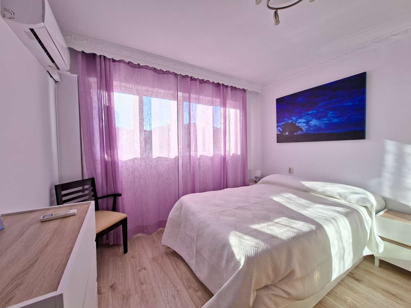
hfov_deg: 106.2
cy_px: 154
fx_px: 154
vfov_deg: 89.9
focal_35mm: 13
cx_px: 206
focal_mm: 1.74
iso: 40
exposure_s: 1/120
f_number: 2.2
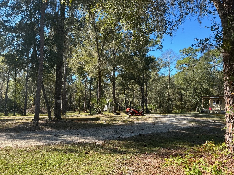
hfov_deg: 61.7
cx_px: 117
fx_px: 196
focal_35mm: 29
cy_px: 88
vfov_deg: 48.2
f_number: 1.8
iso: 25
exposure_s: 1/478
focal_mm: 3
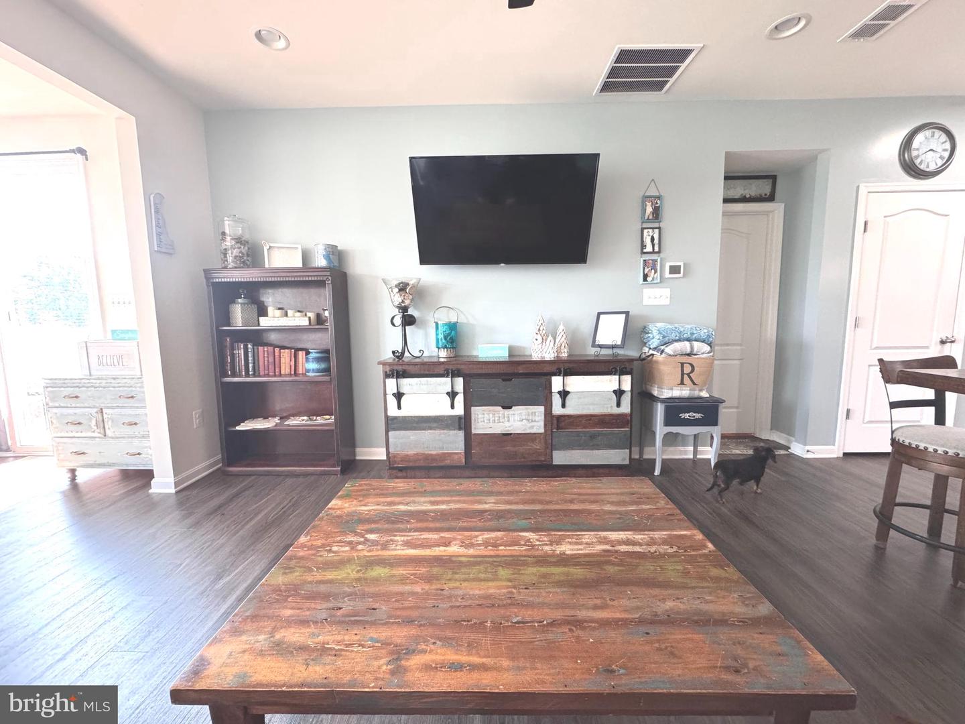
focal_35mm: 14
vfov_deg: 85.7
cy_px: 362
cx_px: 482
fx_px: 390
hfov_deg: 102.1
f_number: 2.2
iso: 400
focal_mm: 2.22
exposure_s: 1/60
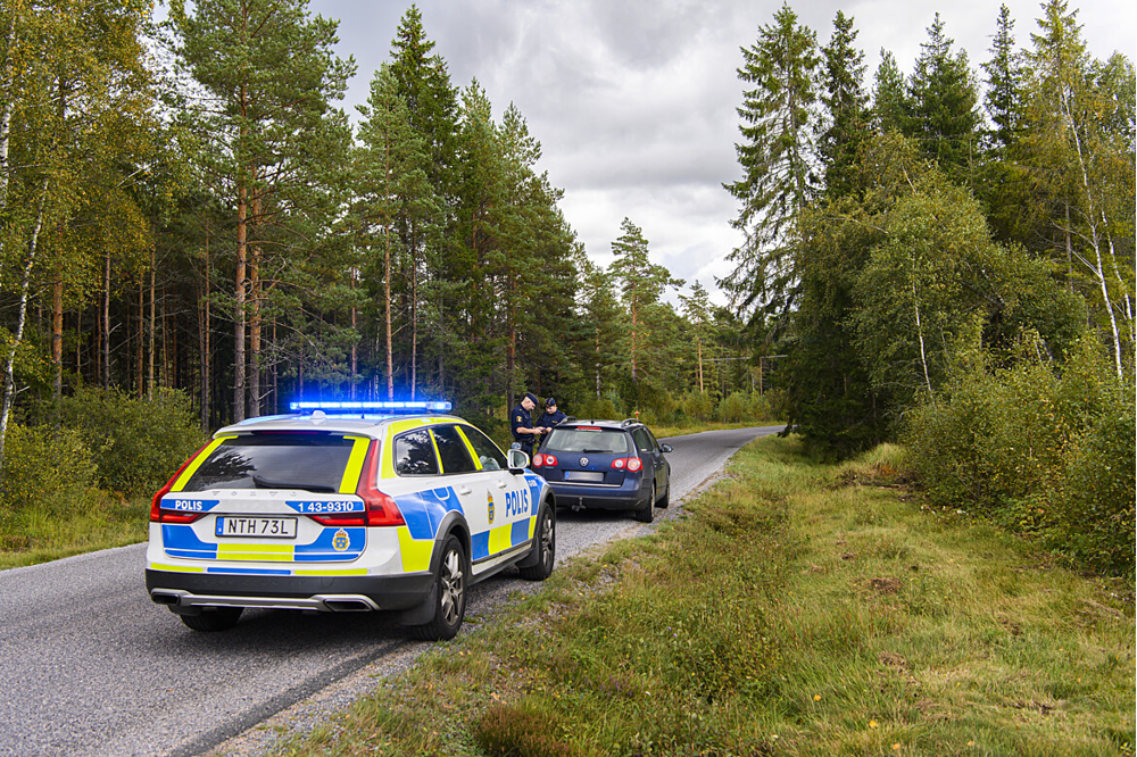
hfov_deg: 50.7
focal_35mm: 38
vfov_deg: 35.0
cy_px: 378
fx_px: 1200
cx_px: 568
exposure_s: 1/200
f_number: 5
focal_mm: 38
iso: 125
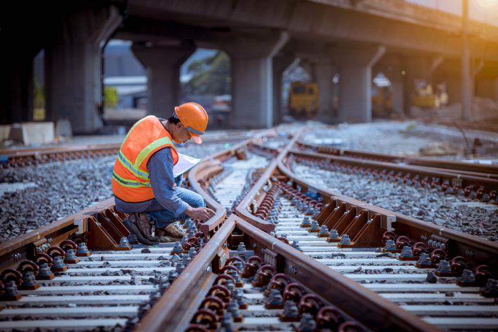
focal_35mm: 160
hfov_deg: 12.8
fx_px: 2213
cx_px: 249
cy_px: 166
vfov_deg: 8.6
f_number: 4.5
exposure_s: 1/1600
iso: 125
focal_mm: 160
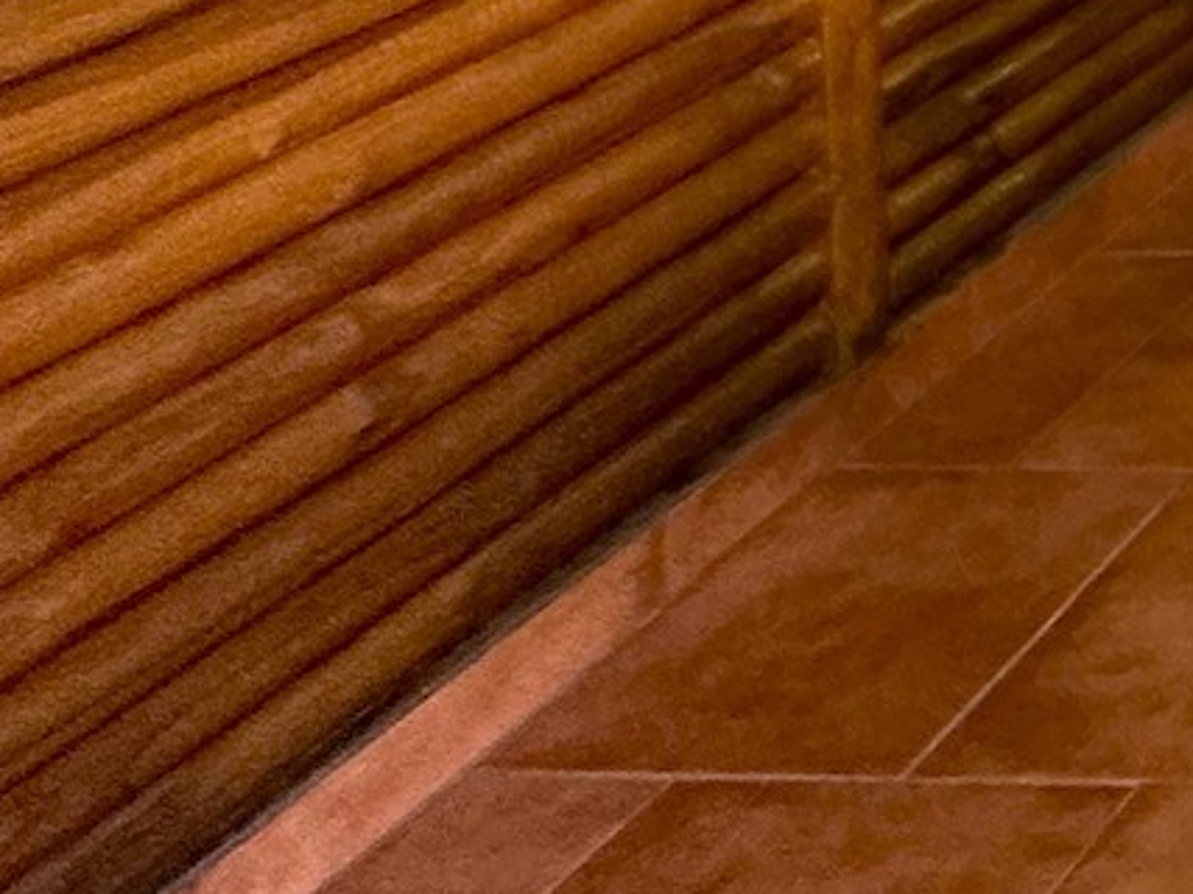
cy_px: -838
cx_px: 2461
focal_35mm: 63
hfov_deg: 18.3
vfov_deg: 17.5
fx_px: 2171
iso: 500
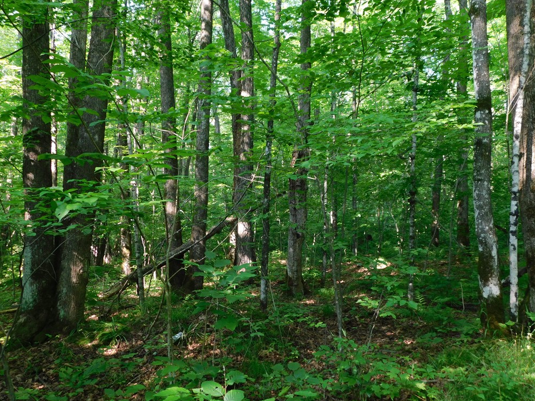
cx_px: 265
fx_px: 479
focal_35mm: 31
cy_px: 206
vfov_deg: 45.4
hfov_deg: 58.4
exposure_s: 1/30
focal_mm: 5.3
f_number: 3.2
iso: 125
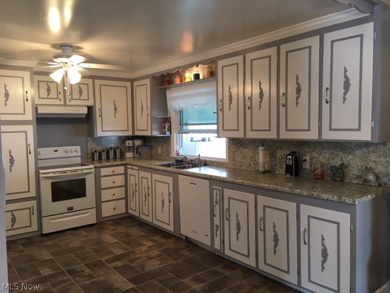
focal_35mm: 29
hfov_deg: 61.7
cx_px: 195
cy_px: 146
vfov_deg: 48.2
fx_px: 327
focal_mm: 4.15
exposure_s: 1/30
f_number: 2.2
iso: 64
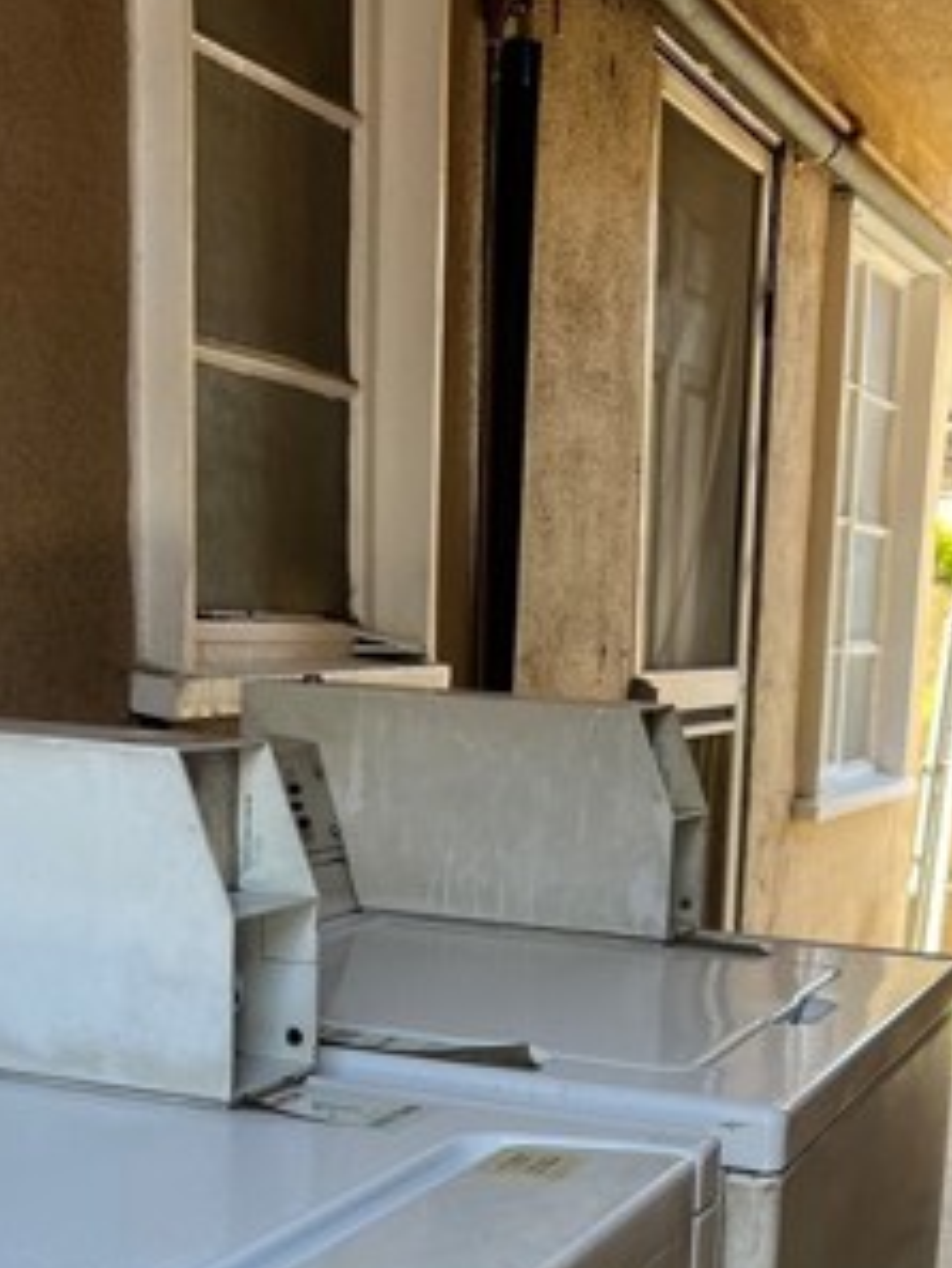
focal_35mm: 56
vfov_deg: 33.0
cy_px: 1084
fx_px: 2052
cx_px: 564
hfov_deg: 26.1
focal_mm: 5.7
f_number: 1.5
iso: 50
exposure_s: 1/121
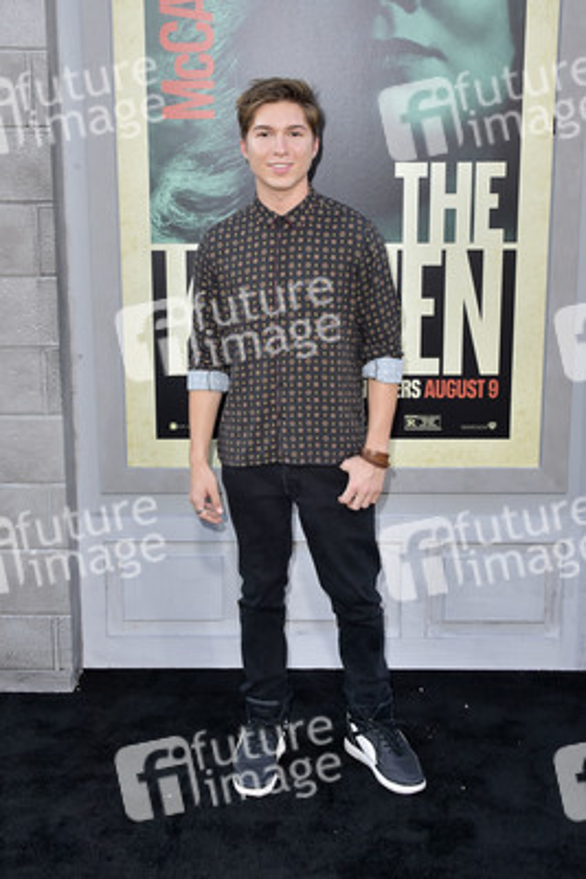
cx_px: 293
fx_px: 927
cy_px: 440
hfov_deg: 35.1
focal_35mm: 38
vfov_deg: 50.7
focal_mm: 38
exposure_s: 1/250
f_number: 7.1
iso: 320
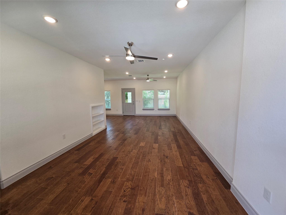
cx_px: 143
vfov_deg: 89.9
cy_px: 108
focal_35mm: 13
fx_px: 107
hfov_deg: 106.2
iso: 80
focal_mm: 2.2
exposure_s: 1/120
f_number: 2.2
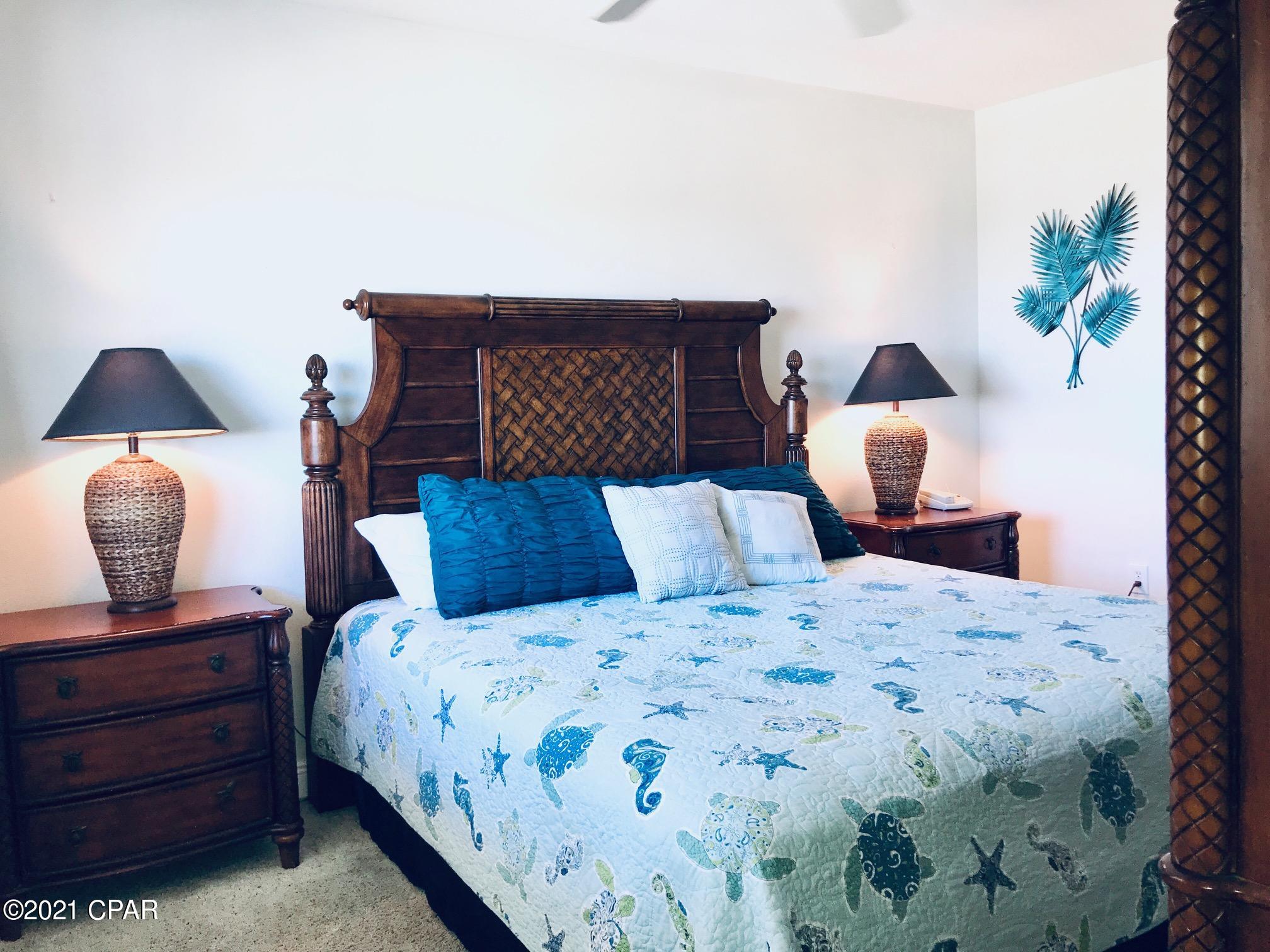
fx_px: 1027
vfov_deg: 49.7
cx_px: 635
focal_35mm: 28
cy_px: 476
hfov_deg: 63.4
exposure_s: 1/42
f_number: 1.8
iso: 20
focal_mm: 3.99
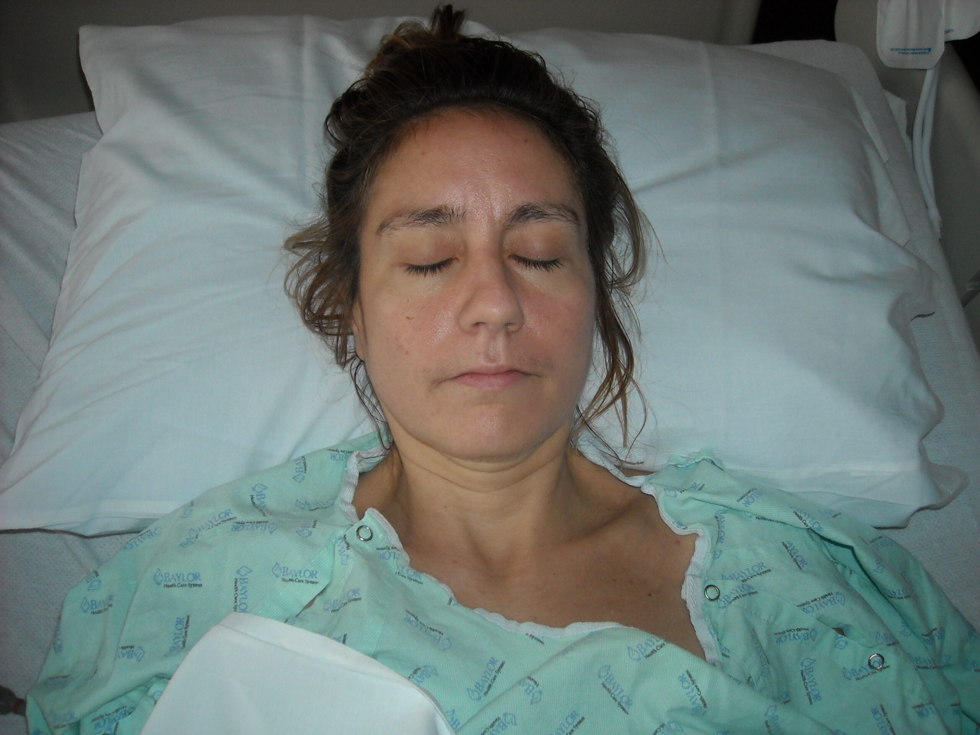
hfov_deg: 52.6
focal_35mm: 35
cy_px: 368
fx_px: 991
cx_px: 490
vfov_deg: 40.7
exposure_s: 1/60
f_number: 2.8
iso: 200
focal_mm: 5.7
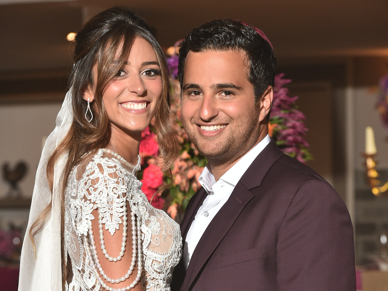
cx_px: 194
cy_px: 260
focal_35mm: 196
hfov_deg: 10.1
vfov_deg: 7.6
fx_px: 2197
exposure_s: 1/160
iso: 1600
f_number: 6.3
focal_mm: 135
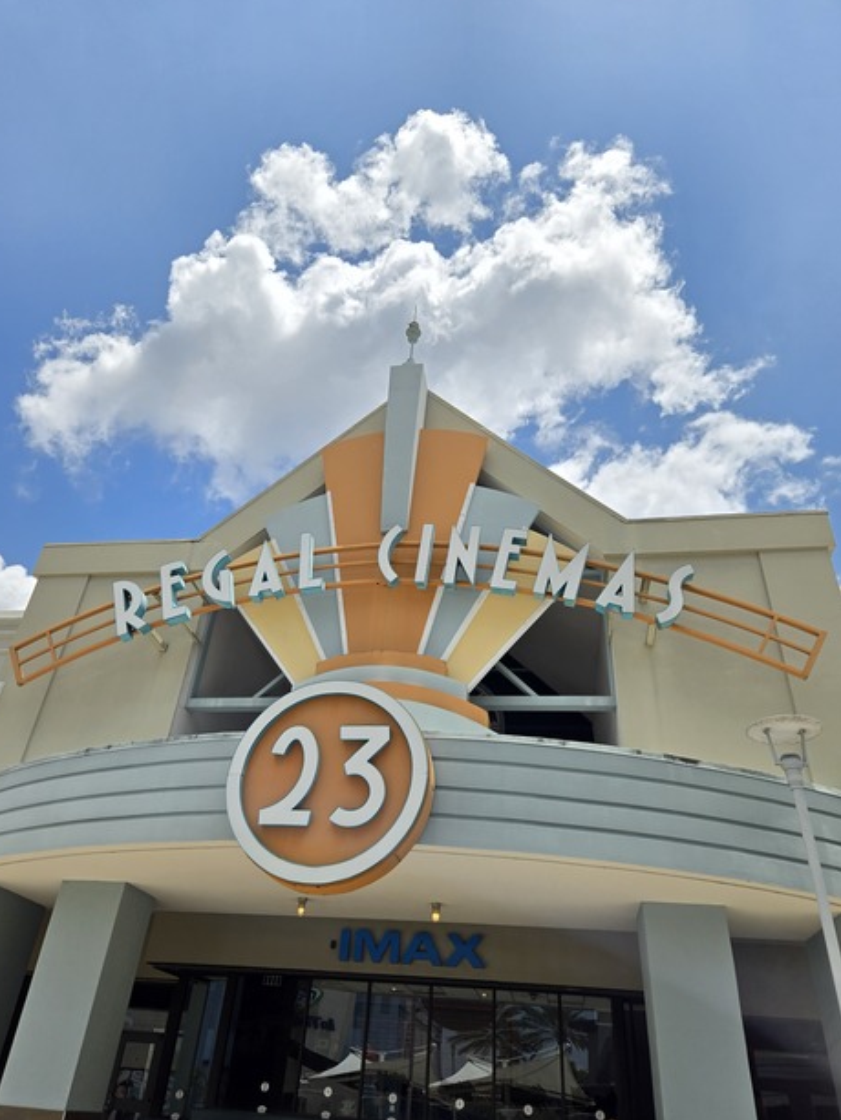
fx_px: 777
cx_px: 413
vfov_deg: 71.6
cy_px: 572
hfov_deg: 56.8
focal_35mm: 24
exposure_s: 1/3589
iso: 25
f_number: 1.8
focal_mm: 5.4
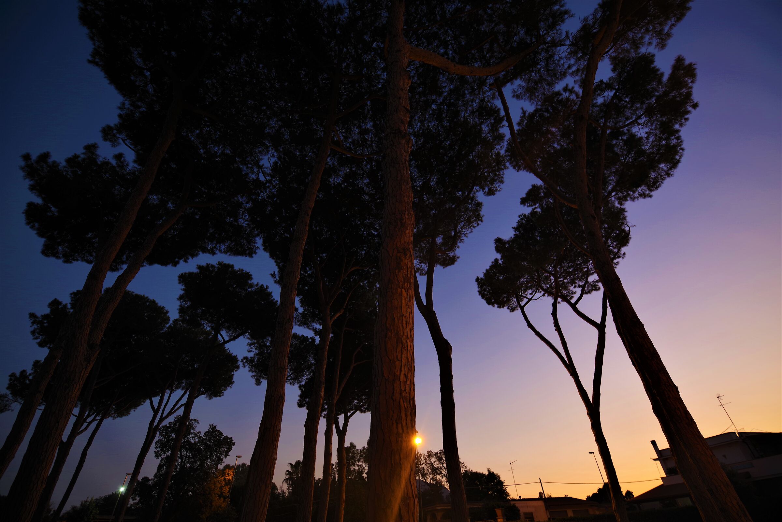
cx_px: 391
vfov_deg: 77.4
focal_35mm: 15
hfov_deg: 100.4
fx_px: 326
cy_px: 261
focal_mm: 15
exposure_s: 1/13
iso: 200
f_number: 2.8
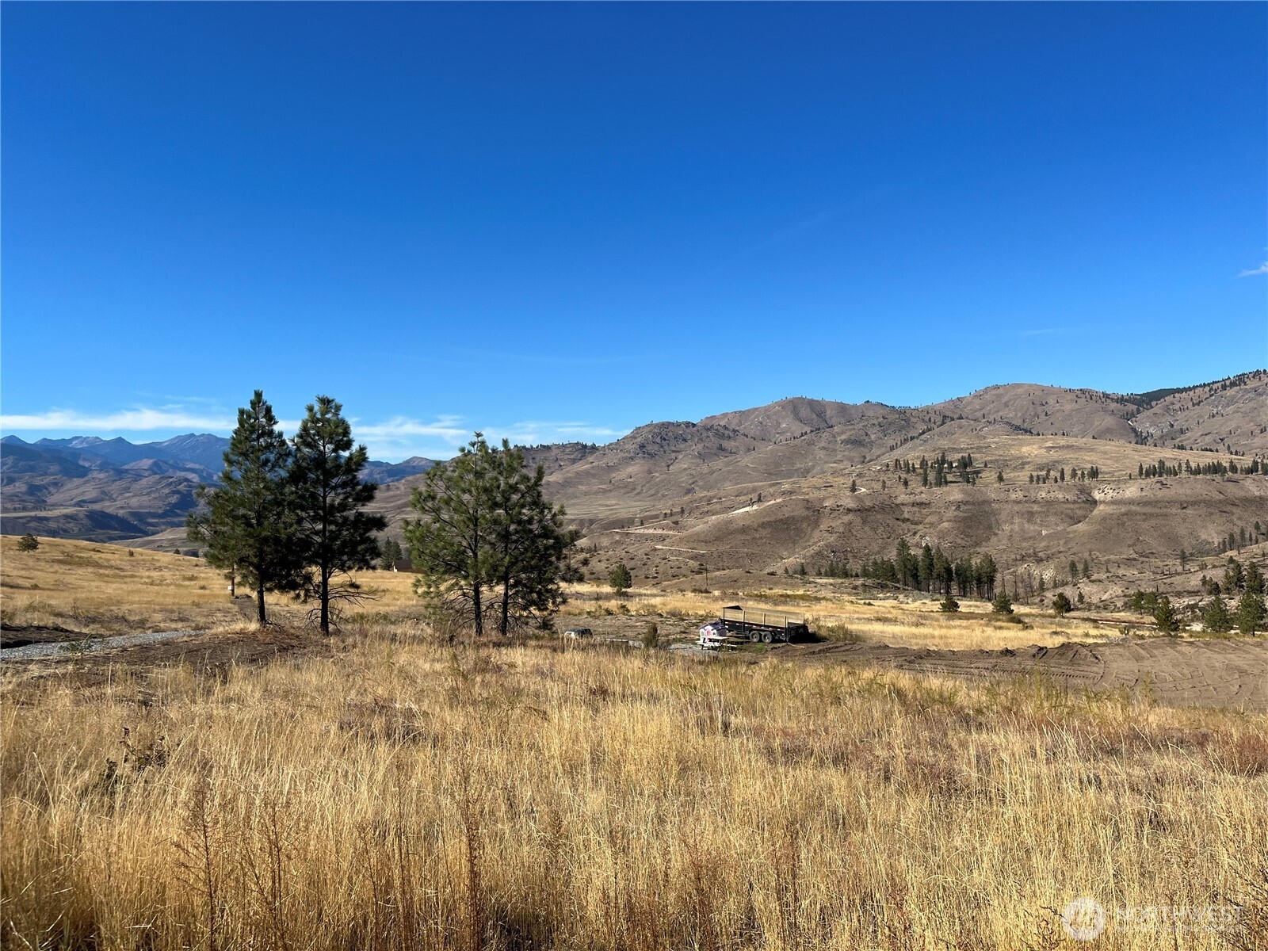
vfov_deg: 53.1
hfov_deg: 67.3
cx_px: 634
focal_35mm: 26
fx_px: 952
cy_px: 476
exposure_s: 1/4149
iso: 50
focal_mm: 5.1
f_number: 1.6
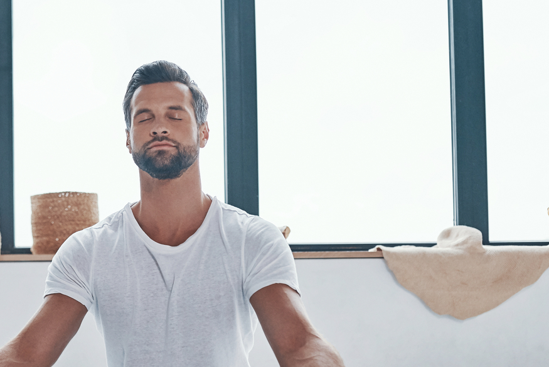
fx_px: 1220
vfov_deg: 17.1
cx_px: 86
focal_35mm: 80
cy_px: 205
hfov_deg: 24.8
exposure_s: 1/200
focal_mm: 35
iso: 640
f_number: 2.8
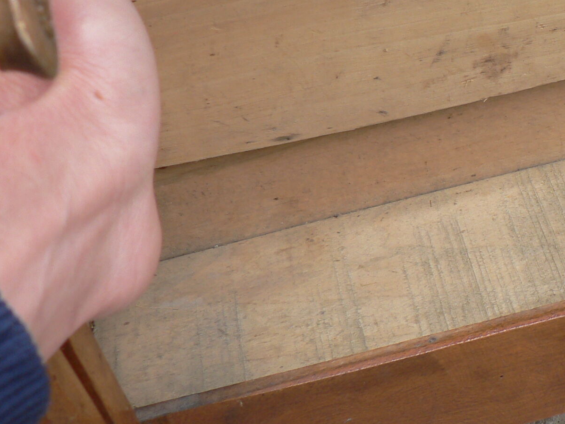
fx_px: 1257
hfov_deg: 24.2
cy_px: 144
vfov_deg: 19.1
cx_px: 565
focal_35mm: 77
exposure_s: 1/50
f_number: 2.8
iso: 80
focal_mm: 6
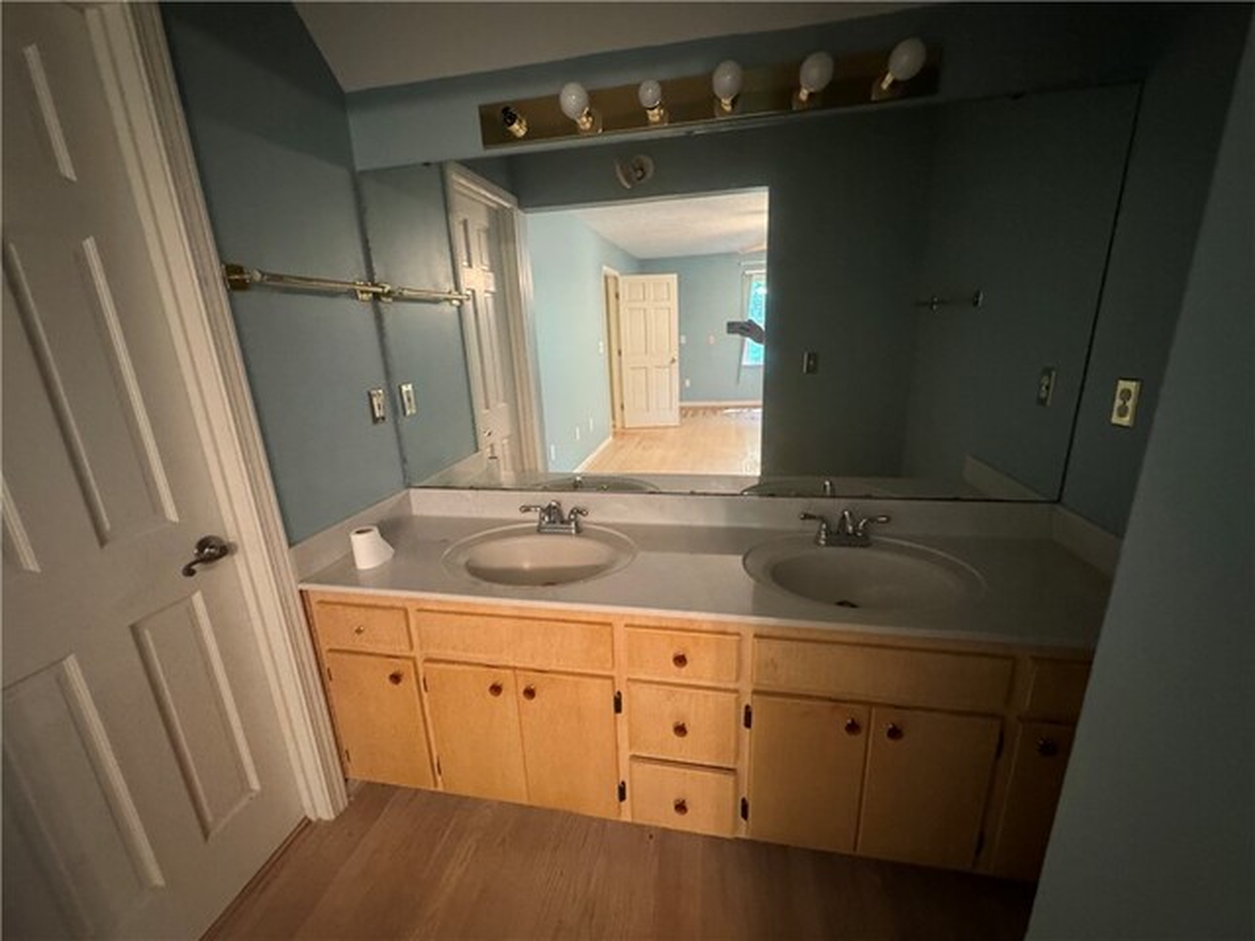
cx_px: 628
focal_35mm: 14
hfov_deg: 102.1
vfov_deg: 85.7
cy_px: 470
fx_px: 508
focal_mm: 2.22
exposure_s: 1/40
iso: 1000
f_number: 2.2
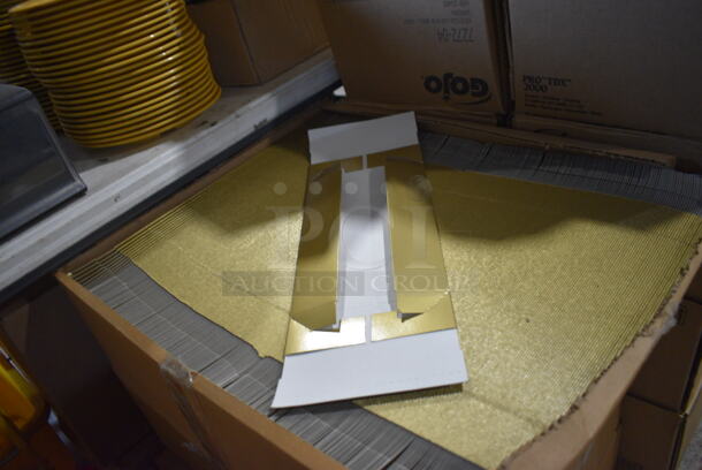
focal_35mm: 27
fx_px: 527
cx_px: 351
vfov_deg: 48.0
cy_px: 235
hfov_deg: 67.3
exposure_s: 1/125
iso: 1250
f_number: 3.5
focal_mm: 18
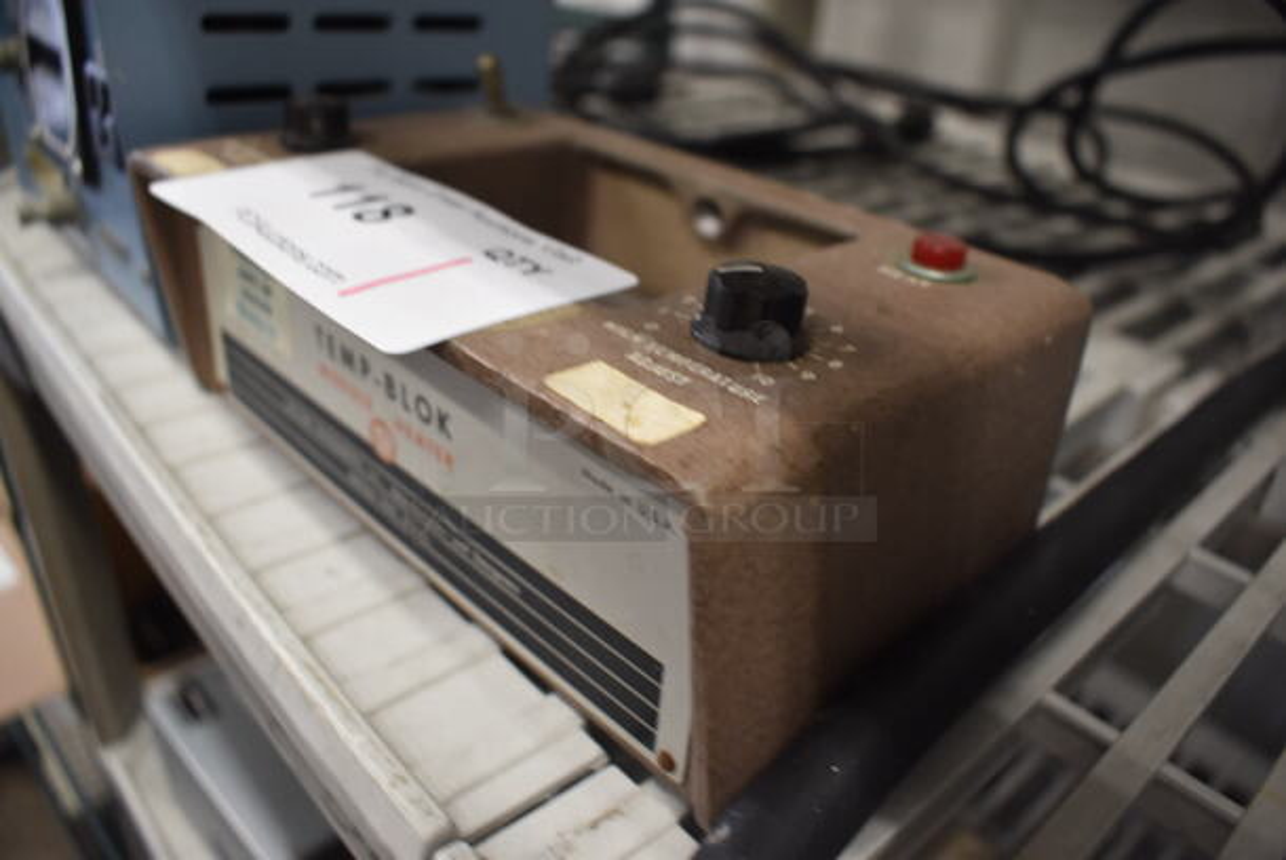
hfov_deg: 67.3
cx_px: 643
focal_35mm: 27
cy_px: 430
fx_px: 965
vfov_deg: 48.0
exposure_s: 1/60
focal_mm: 18
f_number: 4.5
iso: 800
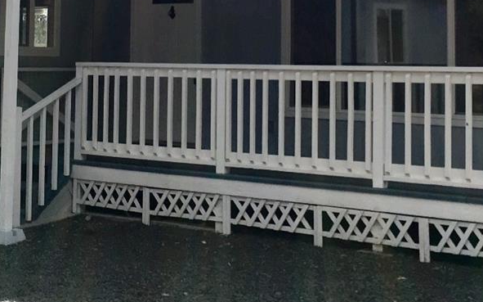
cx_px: 192
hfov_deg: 26.4
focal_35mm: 78
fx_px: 1026
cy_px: -11
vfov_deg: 16.3
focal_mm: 4.15
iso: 25
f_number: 2.2
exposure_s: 1/962
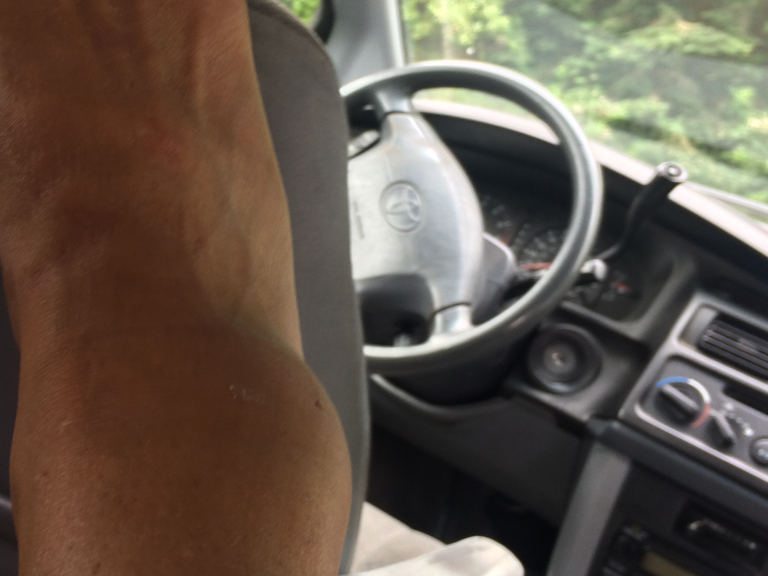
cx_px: 252
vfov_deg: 30.9
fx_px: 1043
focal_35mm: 47
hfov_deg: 39.9
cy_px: 290
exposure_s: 1/40
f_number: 2.2
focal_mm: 4.15
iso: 40
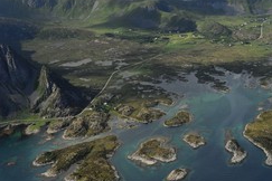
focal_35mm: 83
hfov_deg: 23.9
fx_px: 627
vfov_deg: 16.3
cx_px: 235
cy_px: 39
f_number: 3.5
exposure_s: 1/1600
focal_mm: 32
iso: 100
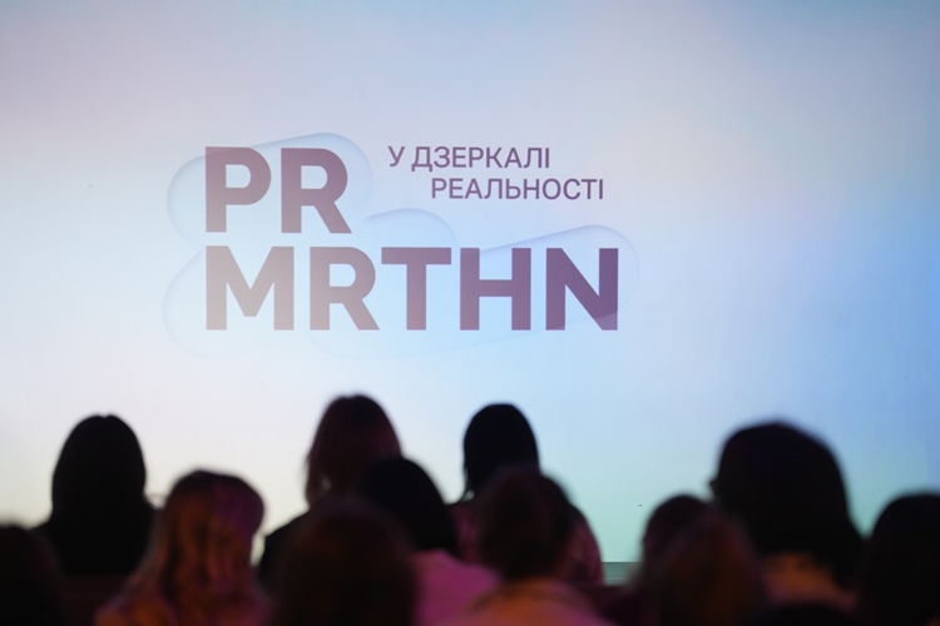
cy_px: 313
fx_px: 3890
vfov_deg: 9.2
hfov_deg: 13.8
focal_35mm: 149
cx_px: 470
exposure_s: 1/200
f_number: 2.8
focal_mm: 149
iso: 3200
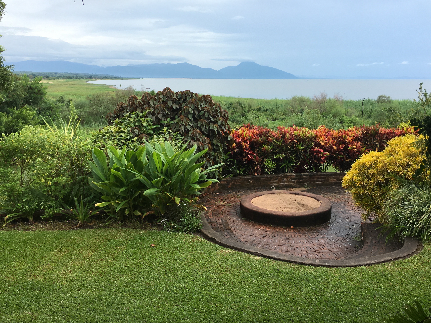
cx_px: 230
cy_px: 146
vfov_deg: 41.7
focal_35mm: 34
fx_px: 423
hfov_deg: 53.9
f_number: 2.2
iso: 25
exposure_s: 1/810
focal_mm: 4.15
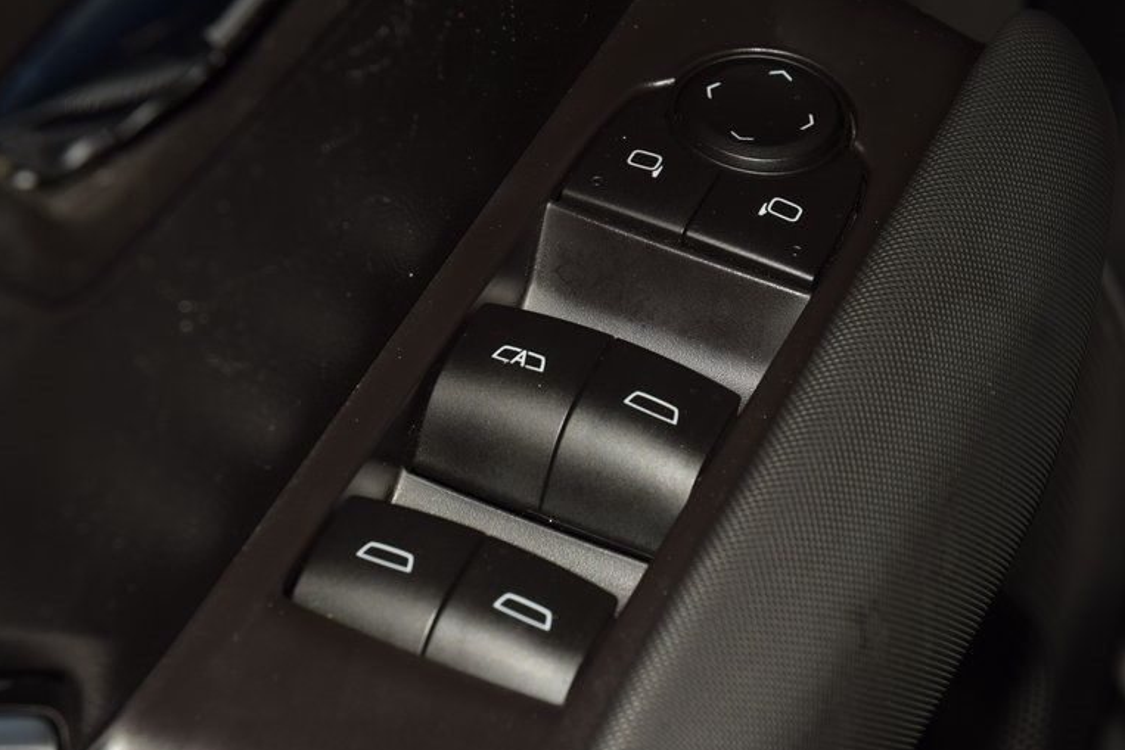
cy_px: 379
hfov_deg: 14.5
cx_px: 560
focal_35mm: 141
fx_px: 4407
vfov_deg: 9.7
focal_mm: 70
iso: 100
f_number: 8
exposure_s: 1/125
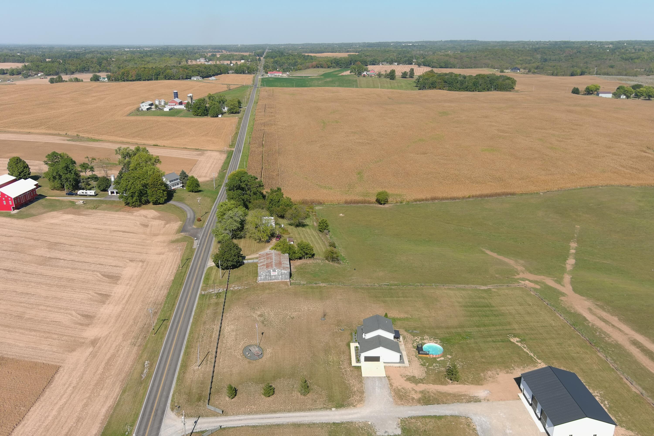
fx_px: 527
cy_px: 218
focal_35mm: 29
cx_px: 327
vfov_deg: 45.0
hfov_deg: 63.7
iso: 100
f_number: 2.8
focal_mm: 10.57
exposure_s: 1/1250
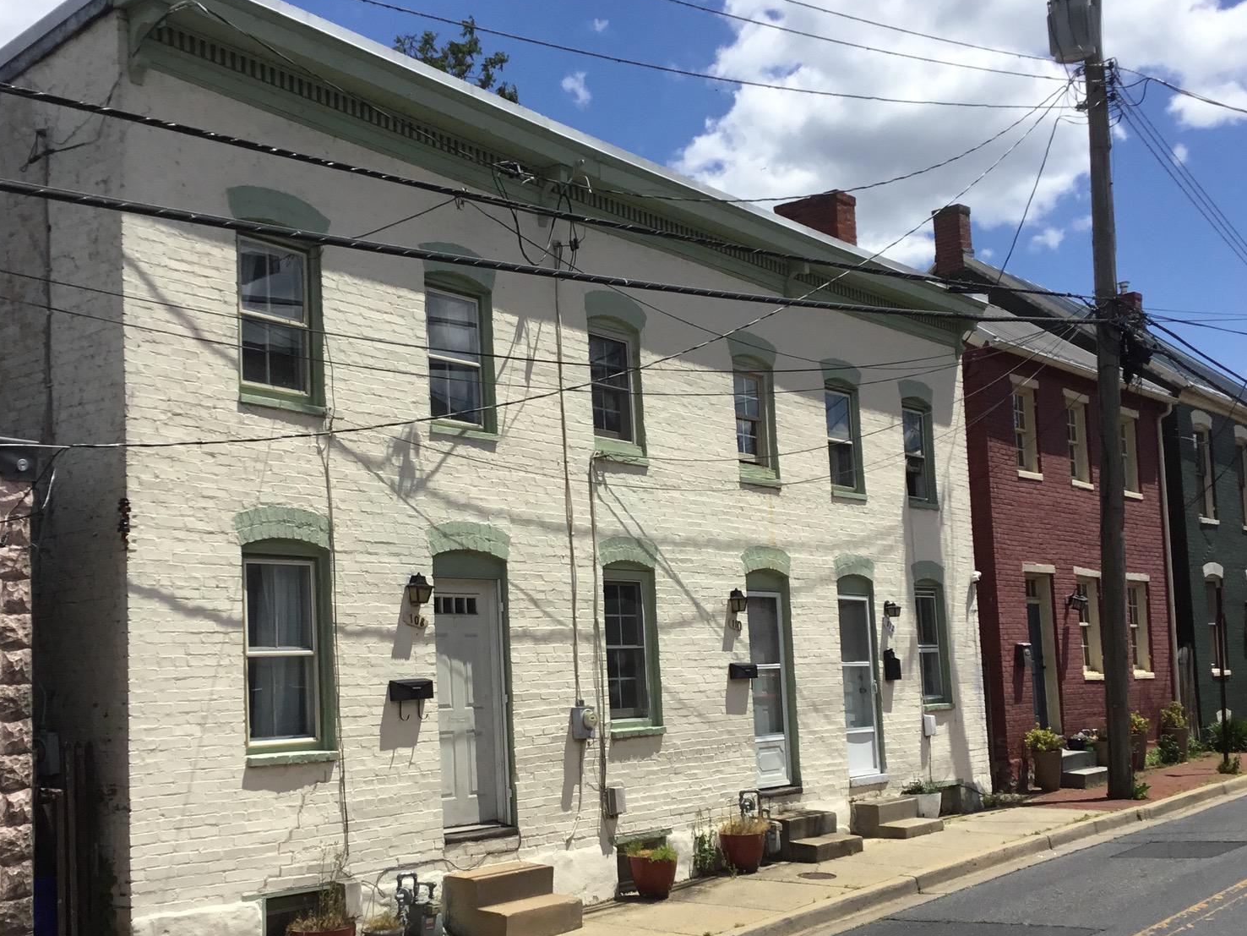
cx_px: 559
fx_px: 1549
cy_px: 545
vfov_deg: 33.5
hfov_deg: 43.8
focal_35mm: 43
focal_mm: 3.3
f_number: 2.4
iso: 25
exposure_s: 1/2203
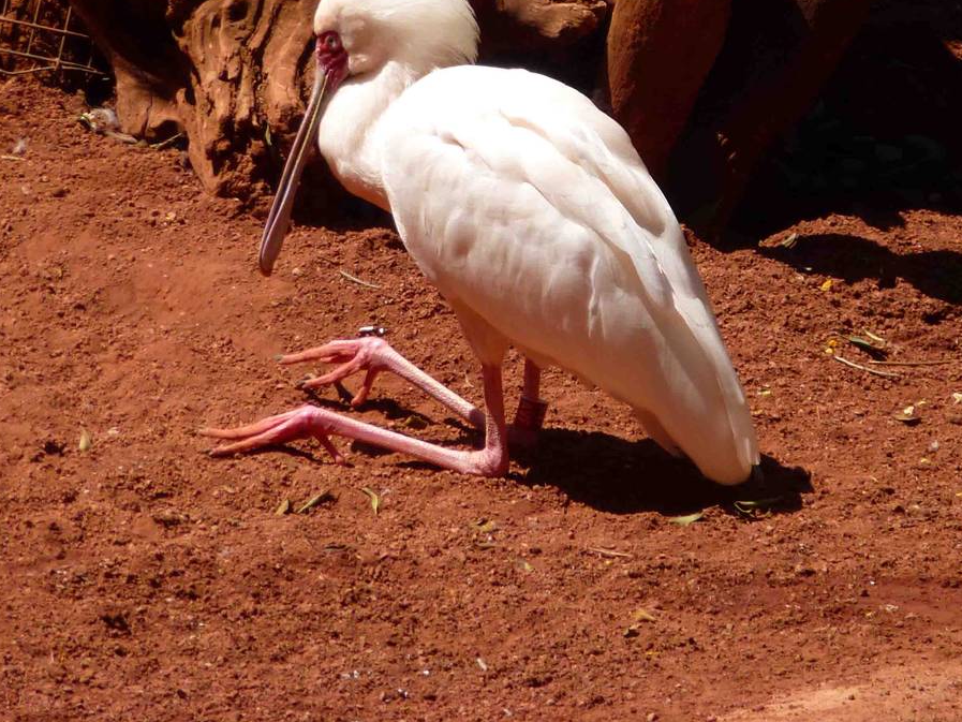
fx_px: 16204
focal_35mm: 583
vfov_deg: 2.6
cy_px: 79
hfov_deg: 3.4
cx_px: 527
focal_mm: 58.6
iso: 100
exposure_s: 1/400
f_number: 5.8
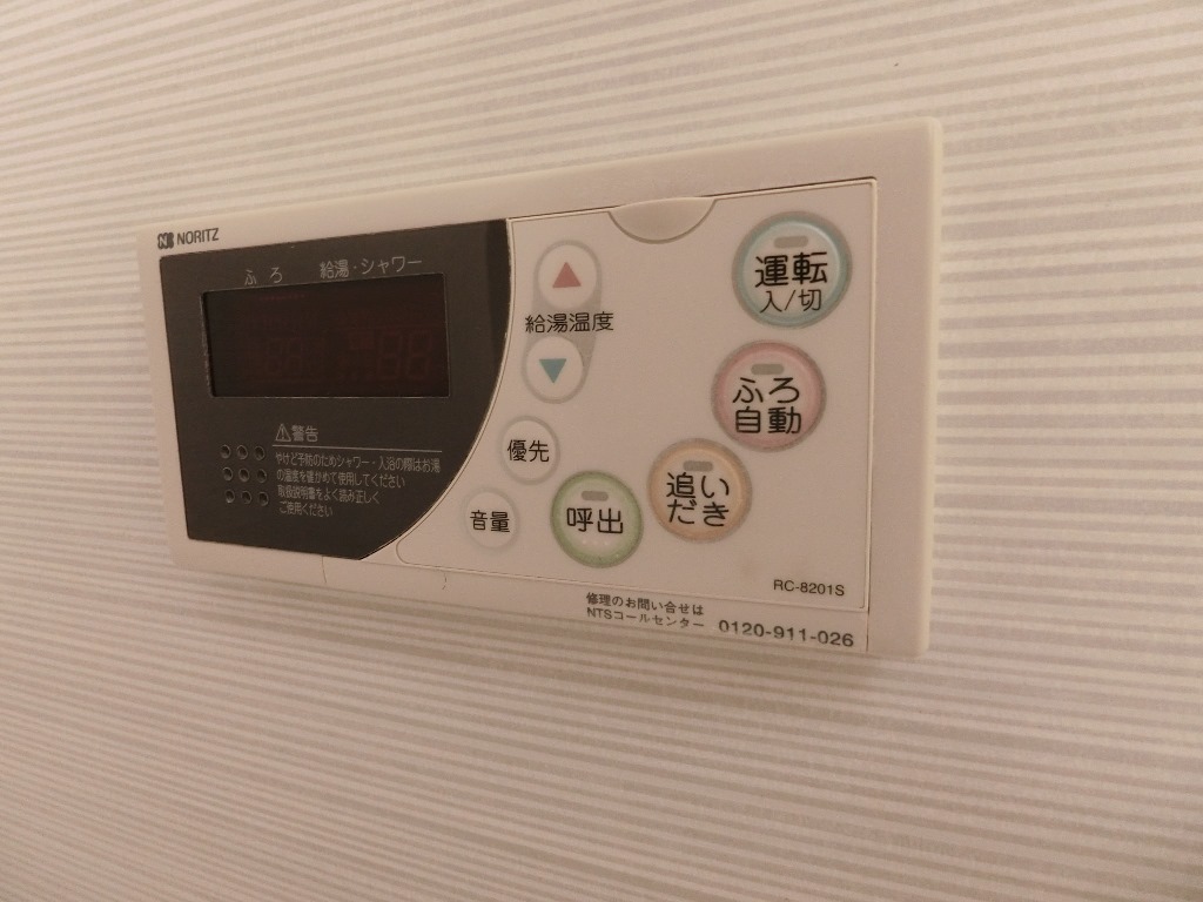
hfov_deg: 84.7
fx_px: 660
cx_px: 602
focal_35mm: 19
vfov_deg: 68.7
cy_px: 451
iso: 400
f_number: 2.7
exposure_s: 1/30
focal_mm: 4.06
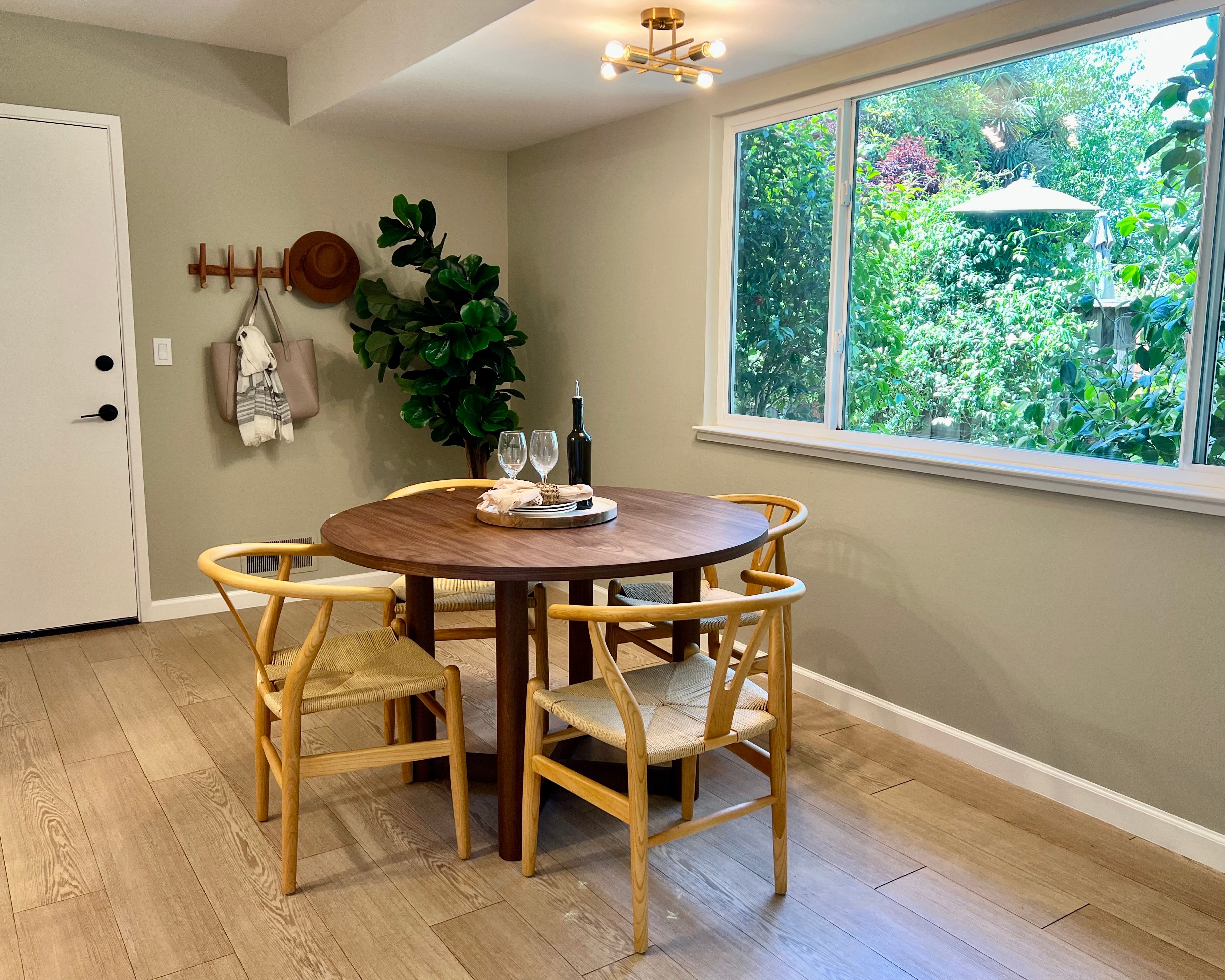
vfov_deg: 51.5
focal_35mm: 28
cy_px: 474
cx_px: 648
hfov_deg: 62.2
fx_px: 1015
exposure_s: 1/120
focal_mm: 5.7
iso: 80
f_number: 1.5
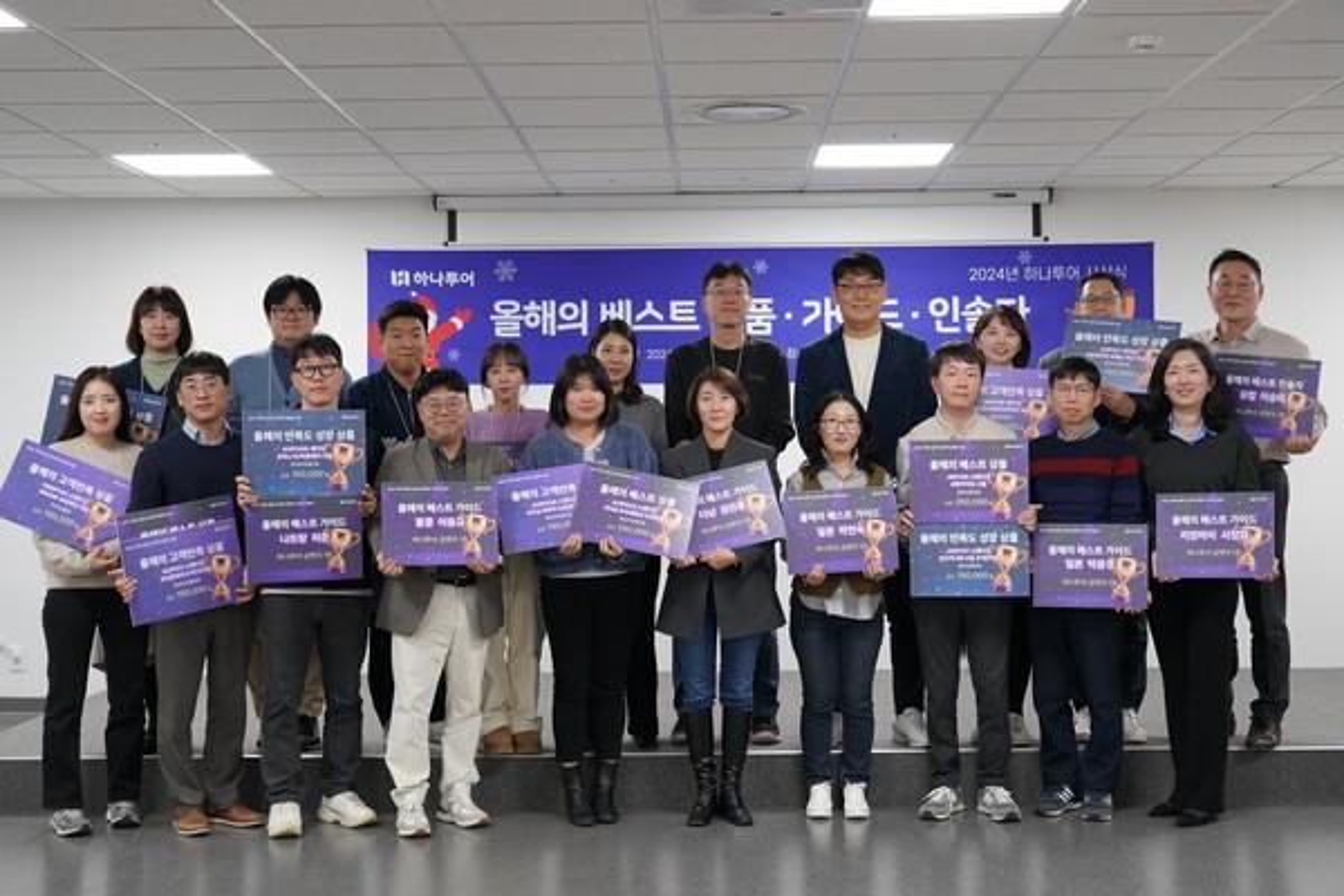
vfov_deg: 28.6
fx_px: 1755
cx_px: 672
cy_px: 448
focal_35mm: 47
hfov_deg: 41.9
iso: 3200
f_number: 4
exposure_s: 1/250
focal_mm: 47
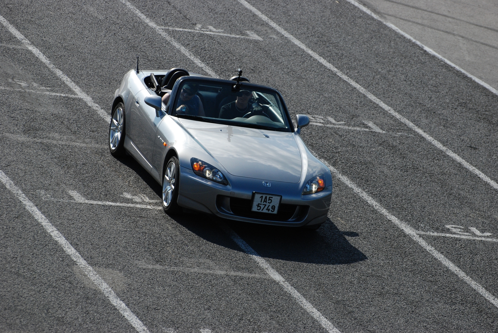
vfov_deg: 5.4
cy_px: 166
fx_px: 3531
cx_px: 249
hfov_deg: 8.1
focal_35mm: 255
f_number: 5
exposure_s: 1/2500
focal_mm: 170
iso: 400
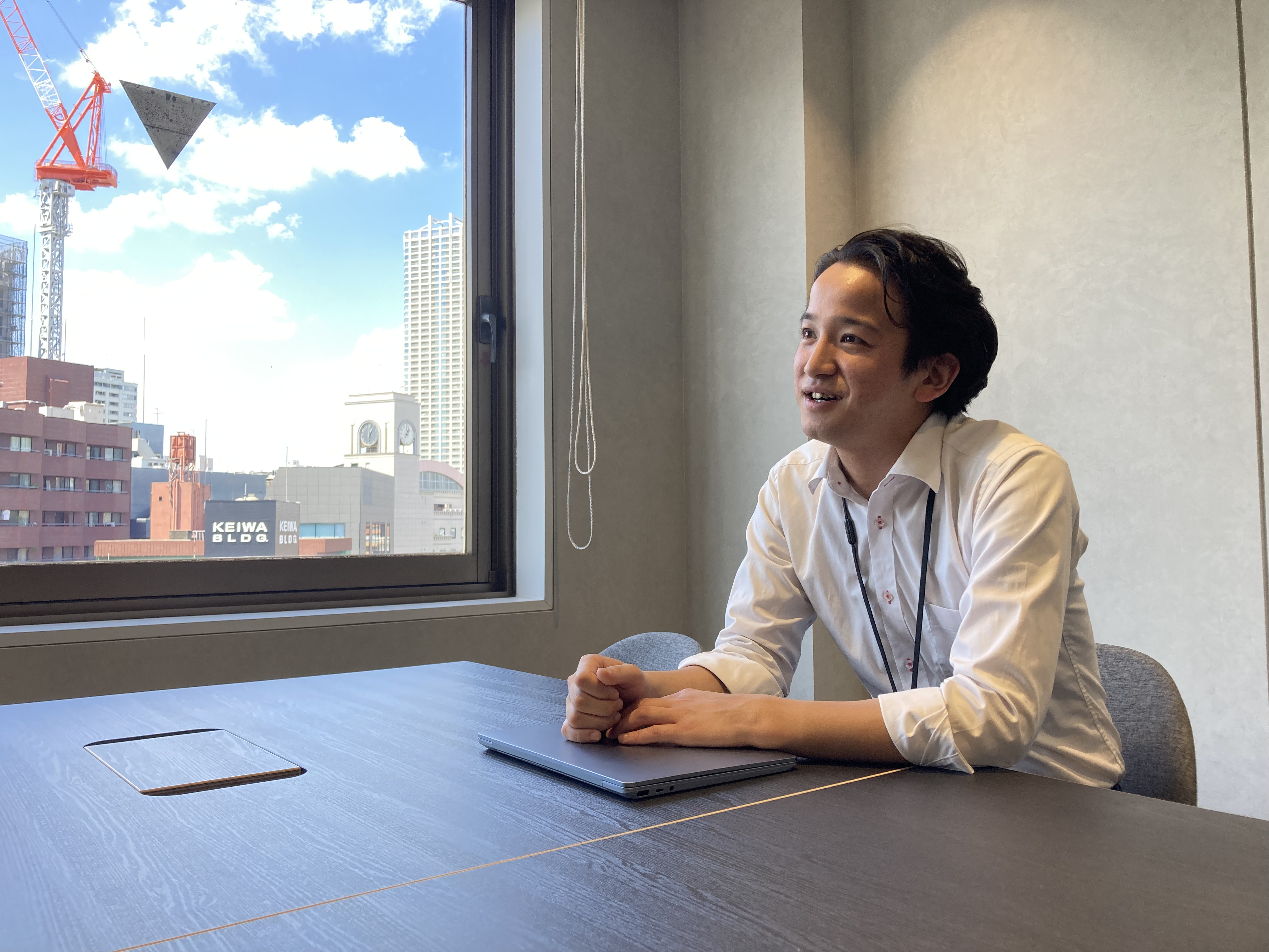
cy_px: 476
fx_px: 1026
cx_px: 634
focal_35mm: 28
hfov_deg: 63.4
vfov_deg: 49.7
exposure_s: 1/121
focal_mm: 3.99
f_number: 1.8
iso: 32
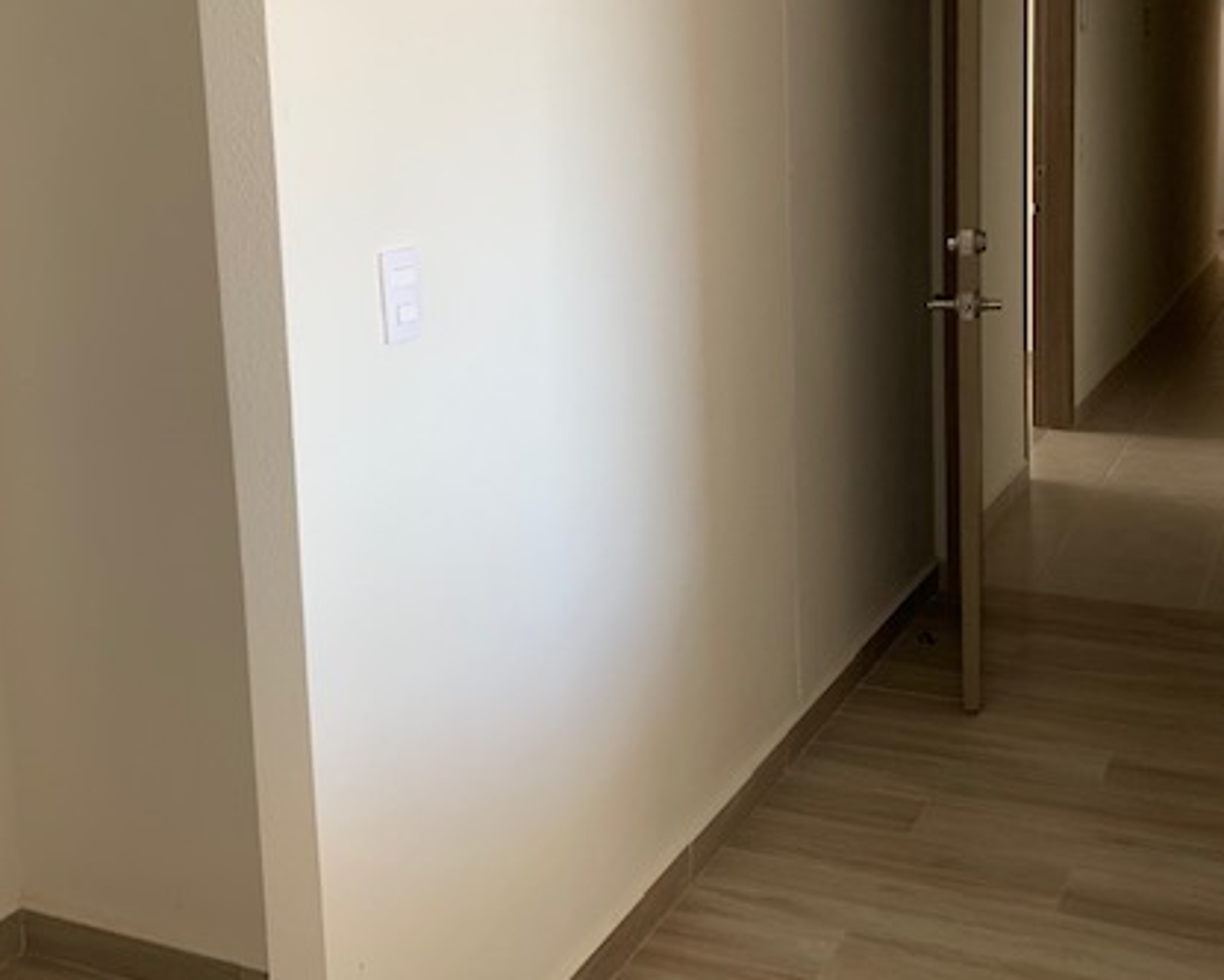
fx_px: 1413
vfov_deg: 37.7
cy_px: 297
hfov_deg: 46.6
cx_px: 727
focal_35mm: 39
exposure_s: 1/121
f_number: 1.8
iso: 64
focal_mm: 4.25
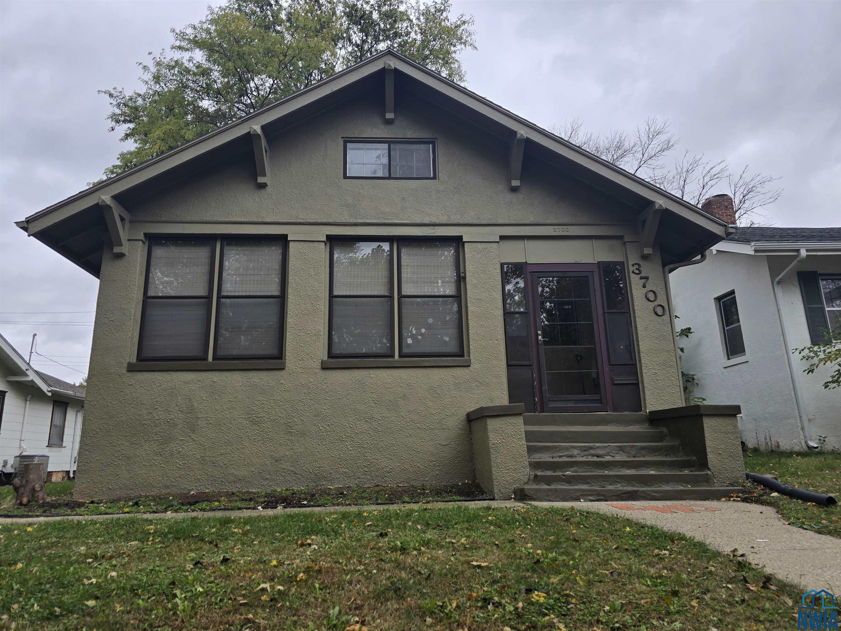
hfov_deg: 73.9
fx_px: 559
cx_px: 420
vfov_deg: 58.9
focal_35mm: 23
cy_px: 316
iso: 12
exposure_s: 1/180
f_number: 1.7
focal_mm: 6.3
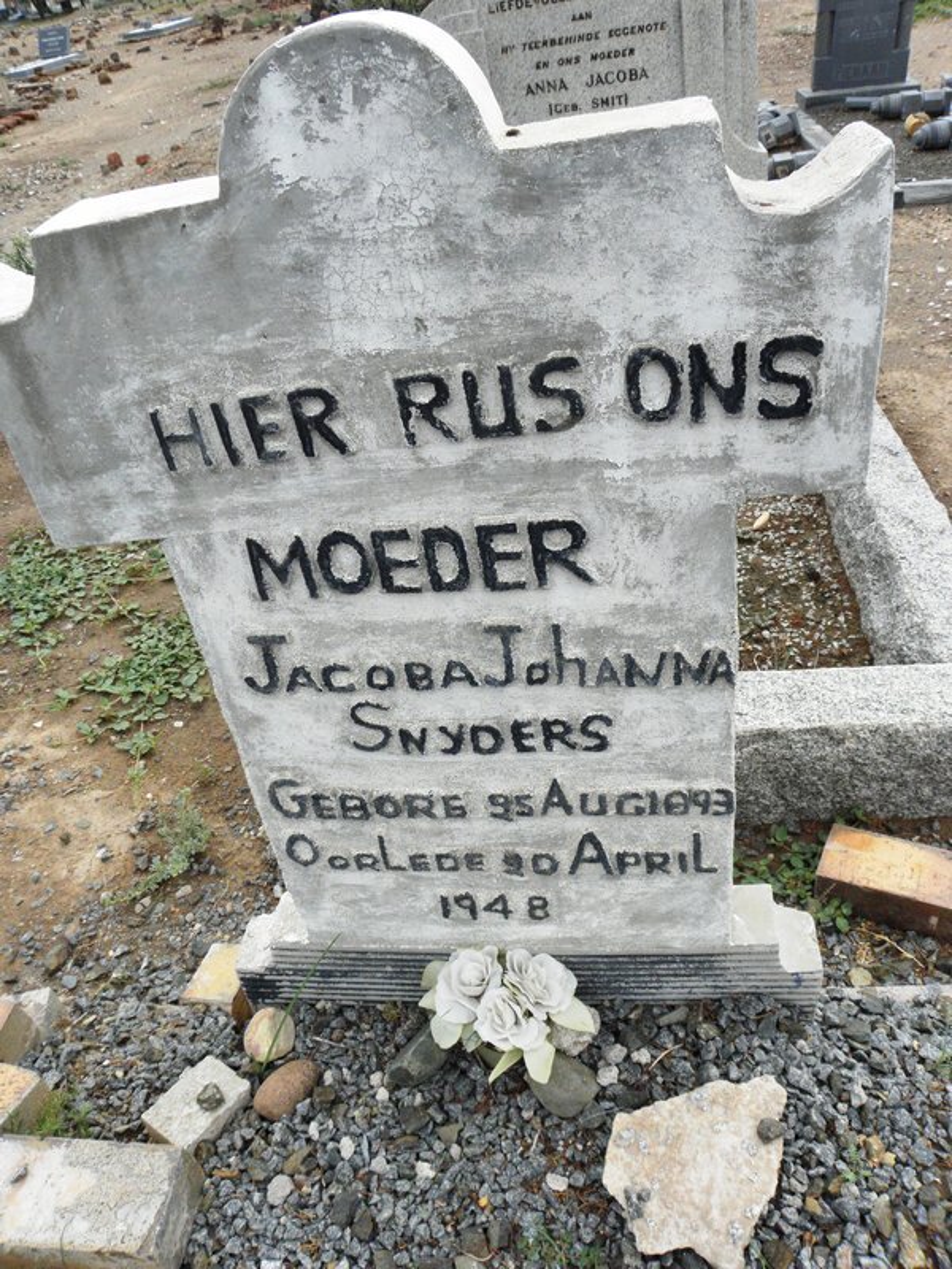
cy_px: 634
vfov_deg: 67.3
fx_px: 953
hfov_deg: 53.1
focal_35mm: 26
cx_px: 476
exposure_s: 1/400
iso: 200
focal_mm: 4.6
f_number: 5.6
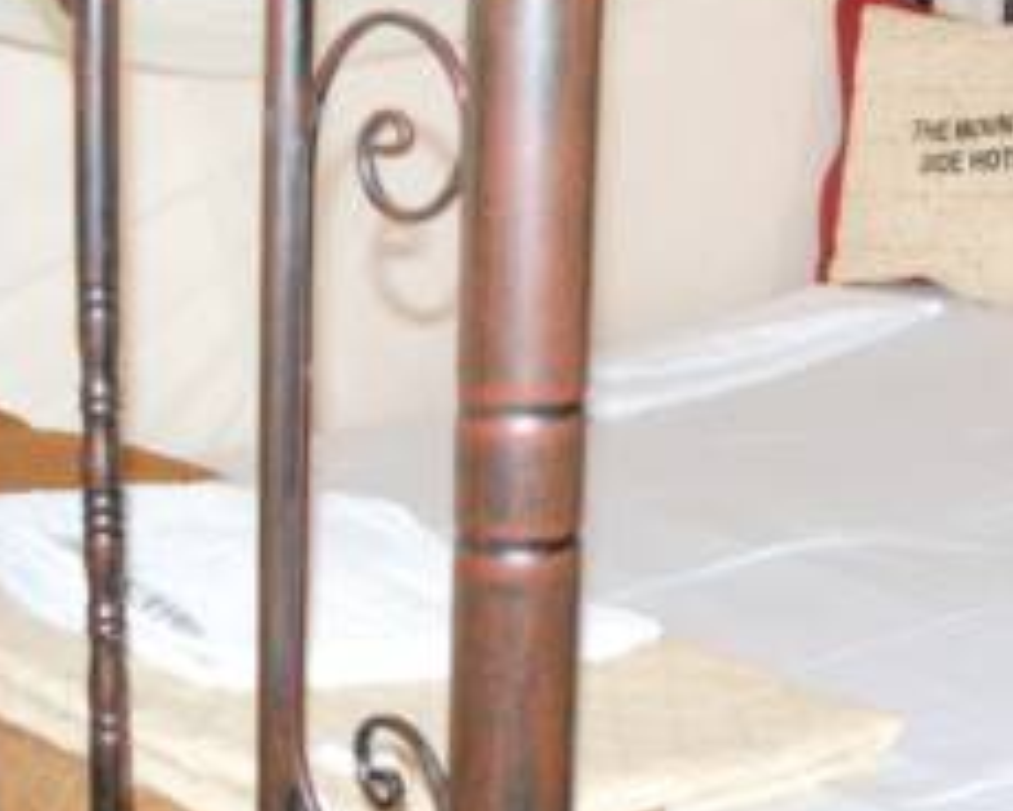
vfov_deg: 19.8
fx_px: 2309
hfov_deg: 24.4
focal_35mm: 77
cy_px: 242
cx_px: 806
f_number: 3.3
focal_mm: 28
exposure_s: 1/200
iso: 1600
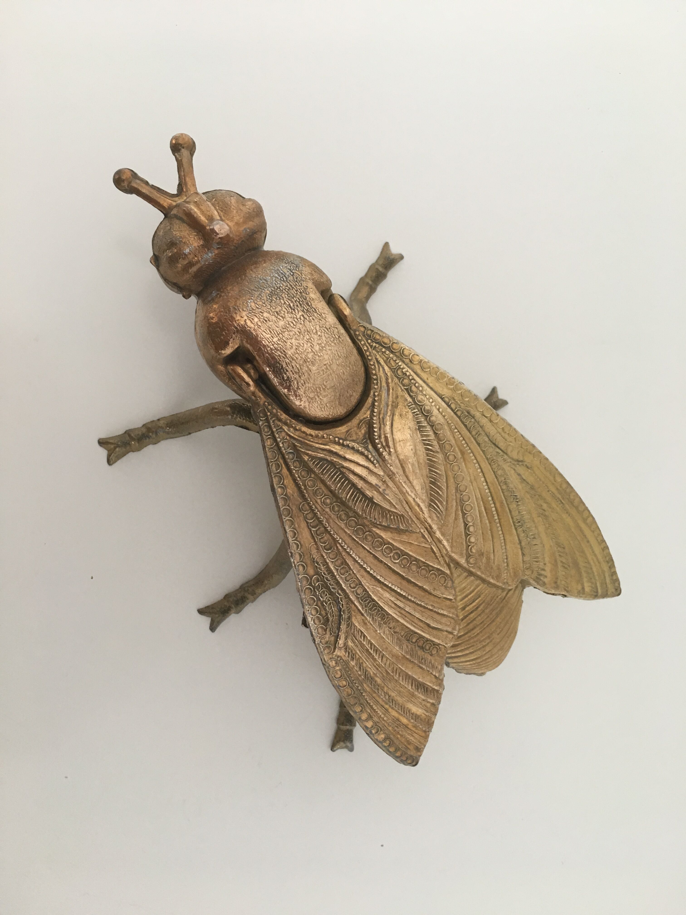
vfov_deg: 61.7
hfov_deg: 48.2
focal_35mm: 29
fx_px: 766
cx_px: 343
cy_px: 458
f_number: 2.2
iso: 50
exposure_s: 1/33
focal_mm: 4.15
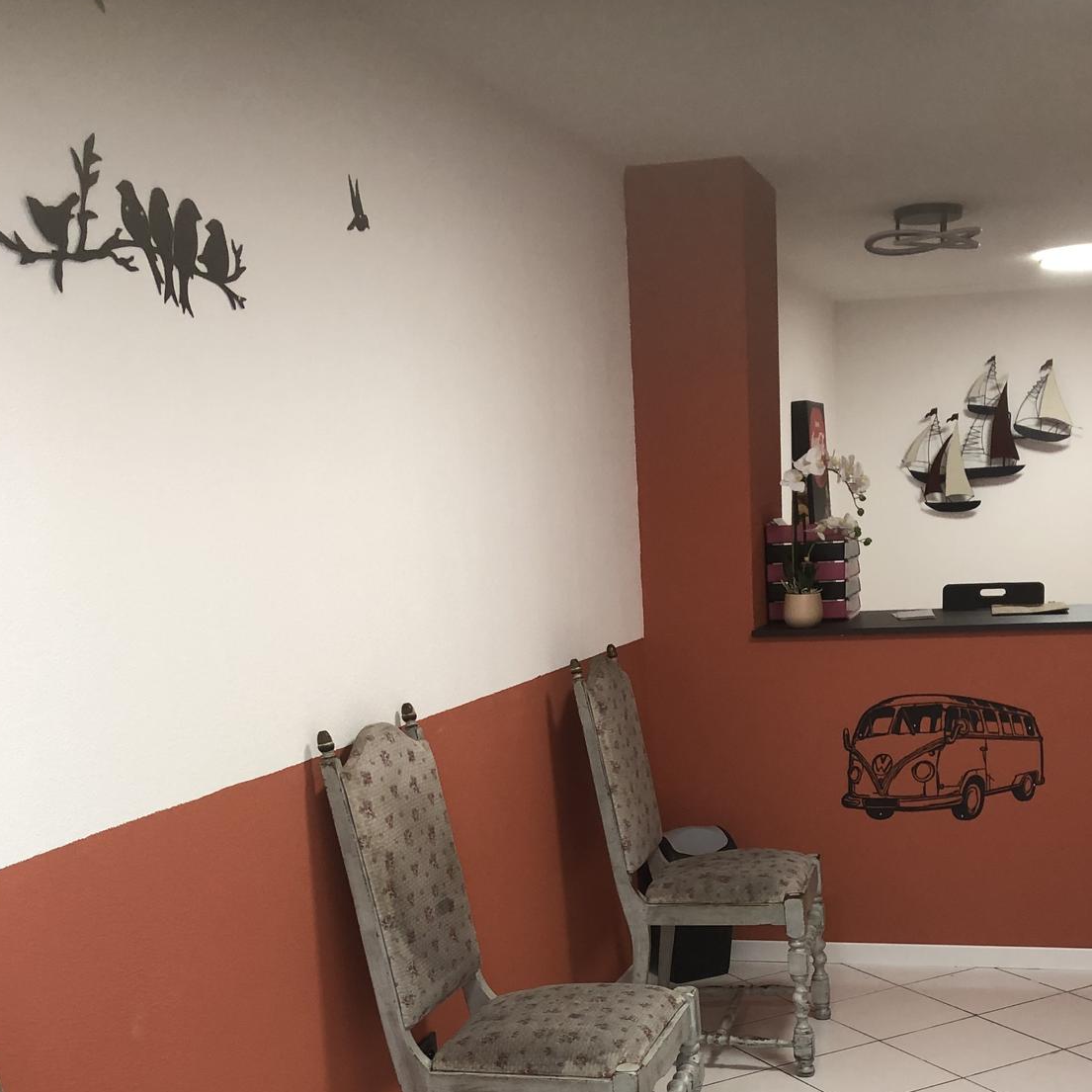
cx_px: 682
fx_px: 1535
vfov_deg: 37.6
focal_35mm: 43
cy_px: 893
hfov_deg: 38.9
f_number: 1.8
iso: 40
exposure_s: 1/17
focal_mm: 3.99
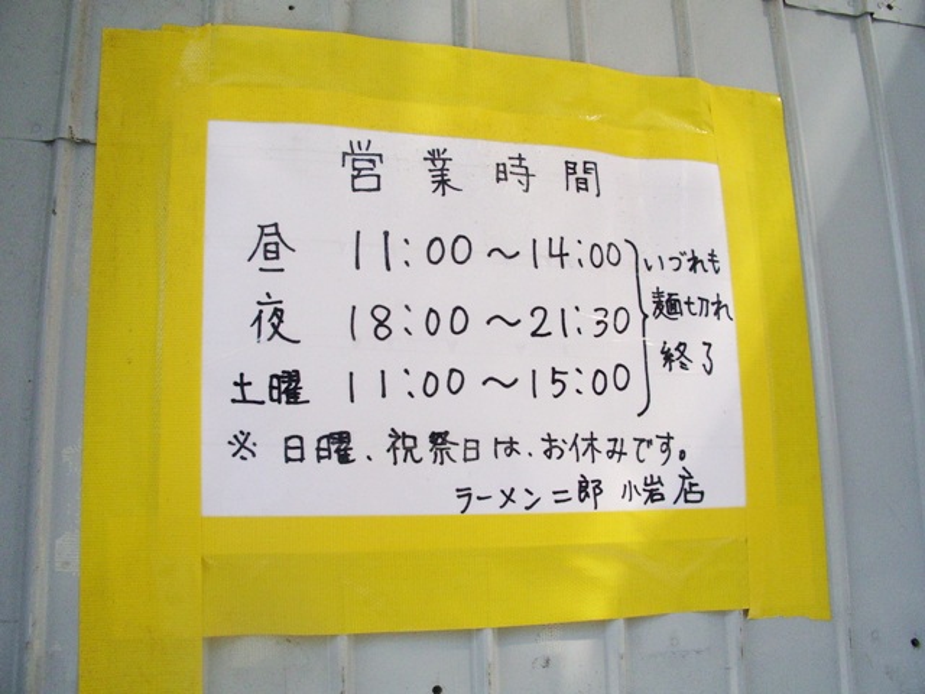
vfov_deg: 40.7
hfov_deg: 52.6
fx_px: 935
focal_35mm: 35
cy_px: 347
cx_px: 462
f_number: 4.3
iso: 400
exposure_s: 1/800
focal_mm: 5.8
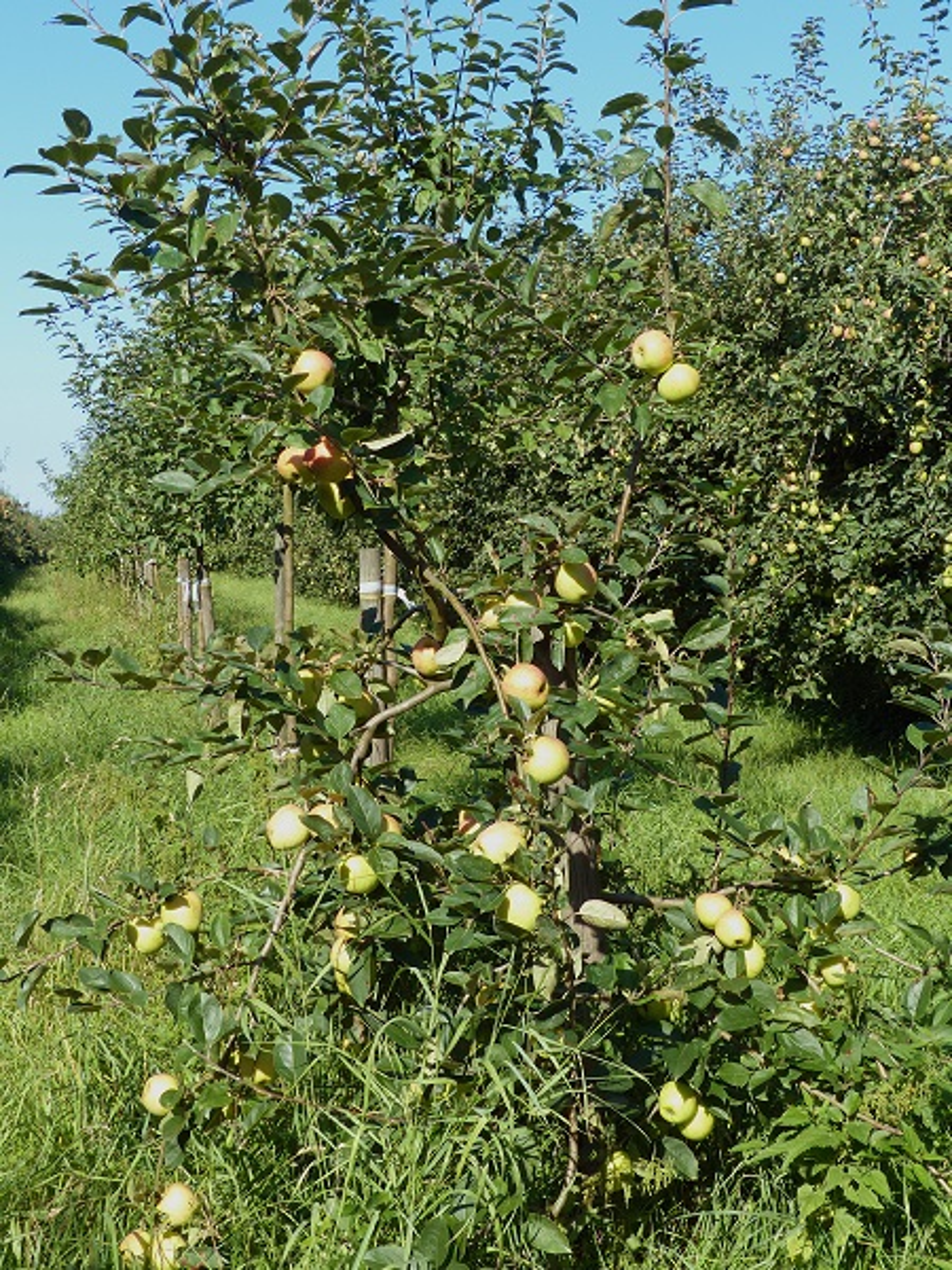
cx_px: 476
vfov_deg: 38.9
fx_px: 1797
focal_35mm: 49
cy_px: 635
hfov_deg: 29.7
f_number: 4
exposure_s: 1/400
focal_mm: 8.4
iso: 100
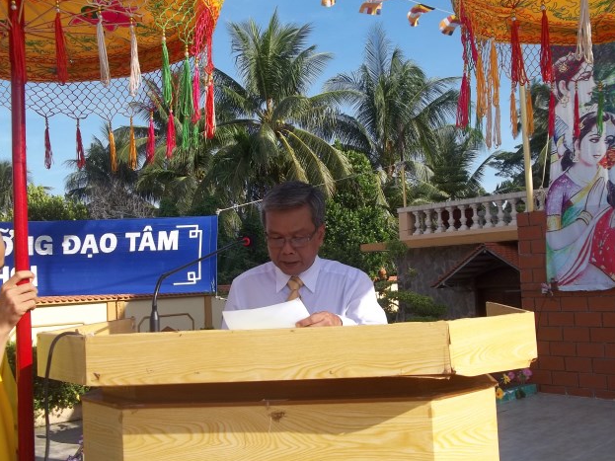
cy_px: 234
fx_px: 657
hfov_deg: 50.1
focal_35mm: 37
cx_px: 312
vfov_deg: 38.7
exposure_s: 1/125
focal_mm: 6.5
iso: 64
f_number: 8
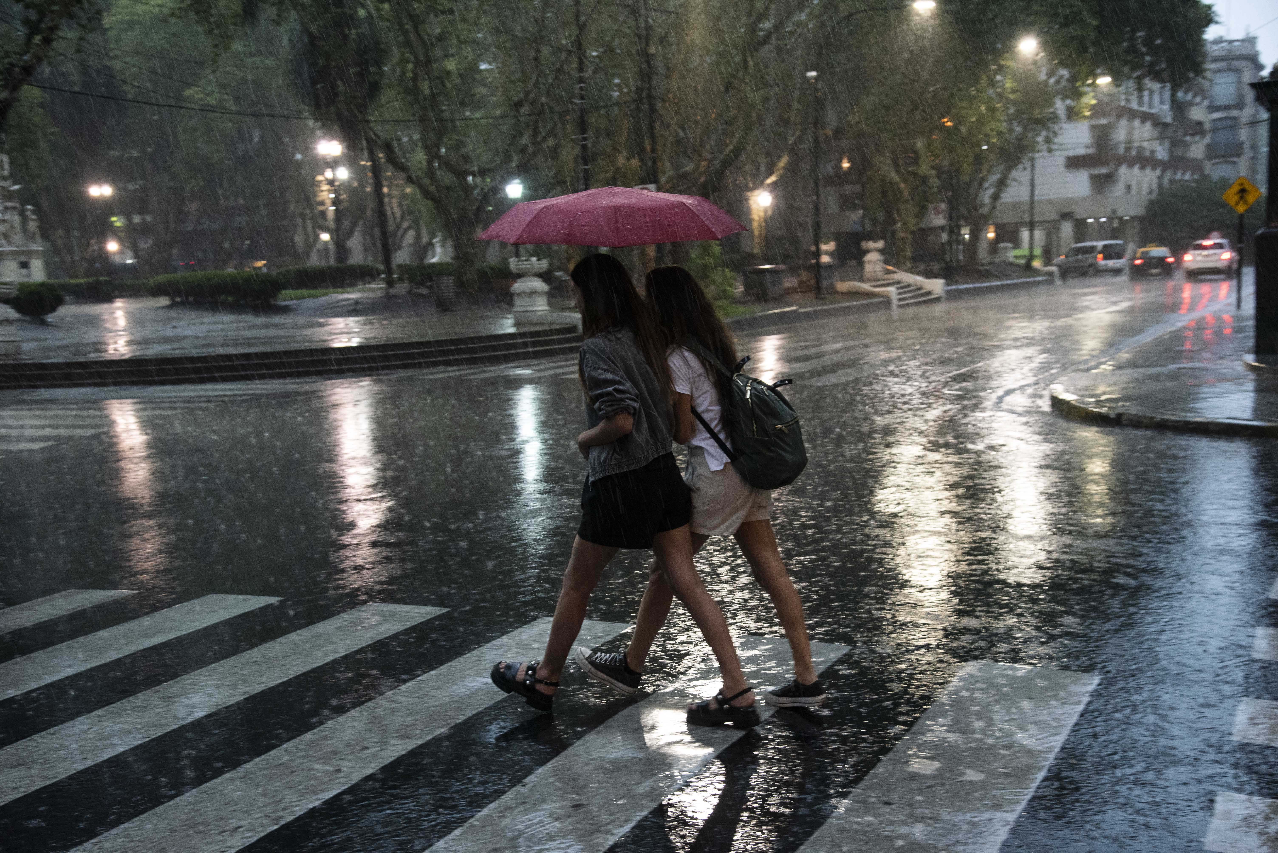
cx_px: 639
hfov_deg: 44.5
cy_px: 426
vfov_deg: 30.5
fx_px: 1563
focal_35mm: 44
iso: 3200
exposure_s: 1/160
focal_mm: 44
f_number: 5
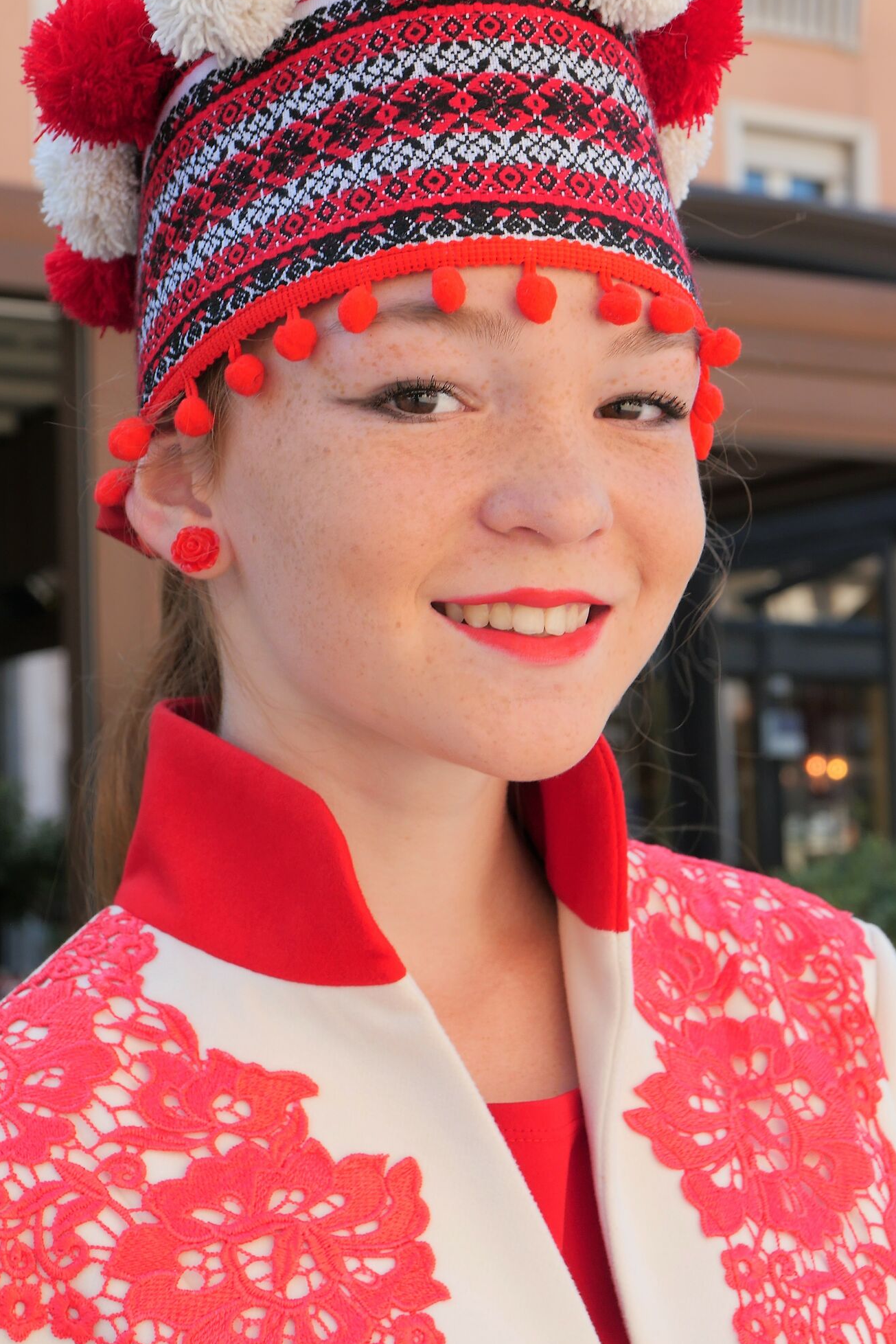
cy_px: 638
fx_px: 3434
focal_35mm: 92
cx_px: 416
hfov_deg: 14.9
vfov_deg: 22.1
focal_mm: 34
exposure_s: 1/160
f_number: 5.6
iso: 200
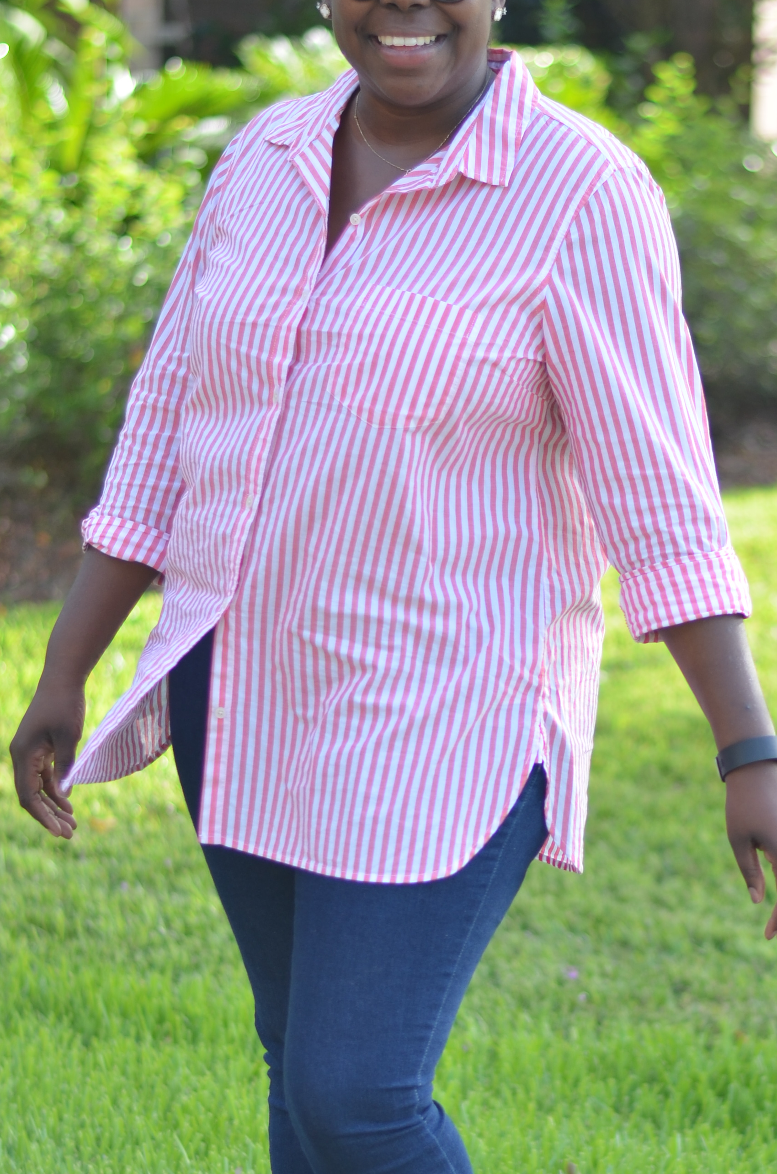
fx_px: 4683
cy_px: 821
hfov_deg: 9.5
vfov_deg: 14.2
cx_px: 642
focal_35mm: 144
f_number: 1.8
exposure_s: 1/500
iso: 100
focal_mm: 50
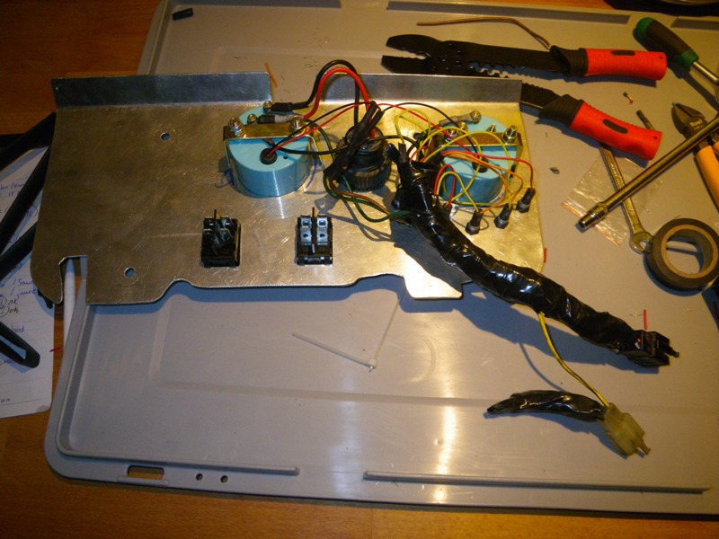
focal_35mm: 28
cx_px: 360
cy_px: 270
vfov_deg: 49.7
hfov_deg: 63.4
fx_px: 582
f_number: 3.5
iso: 250
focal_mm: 5
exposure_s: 1/50
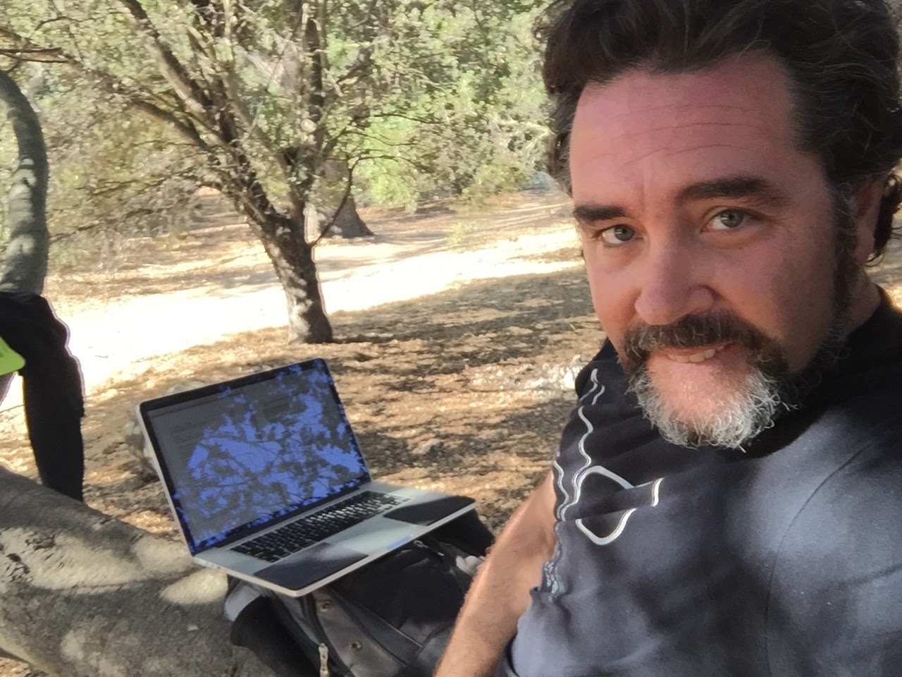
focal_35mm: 31
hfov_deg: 58.4
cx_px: 451
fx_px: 808
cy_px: 338
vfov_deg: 45.4
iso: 50
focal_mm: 2.65
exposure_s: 1/60
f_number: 2.2
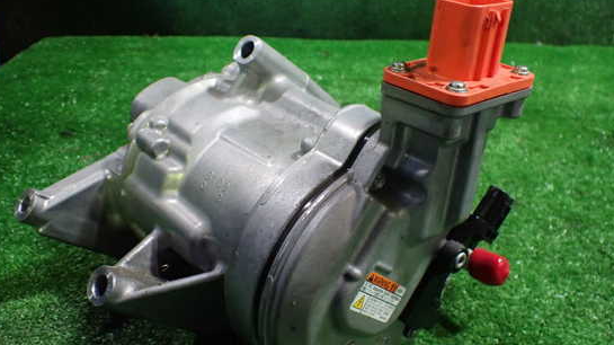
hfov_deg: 55.3
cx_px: 306
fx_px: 586
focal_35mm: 36
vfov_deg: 32.8
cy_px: 175
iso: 800
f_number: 2.3
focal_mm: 5.4
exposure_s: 1/100
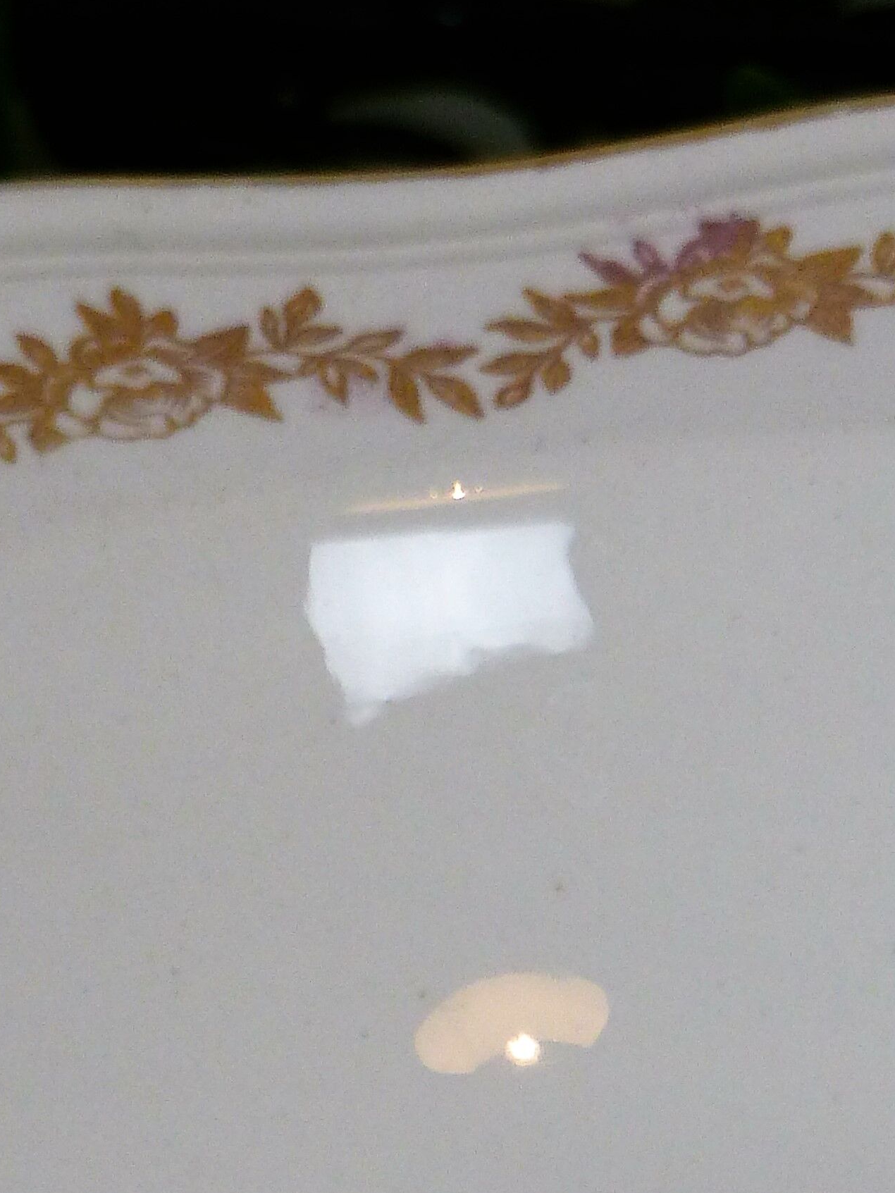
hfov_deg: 2.1
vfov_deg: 2.8
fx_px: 24508
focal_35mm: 711
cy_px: 1406
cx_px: 803
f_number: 2.8
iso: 200
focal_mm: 49.2
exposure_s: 1/80
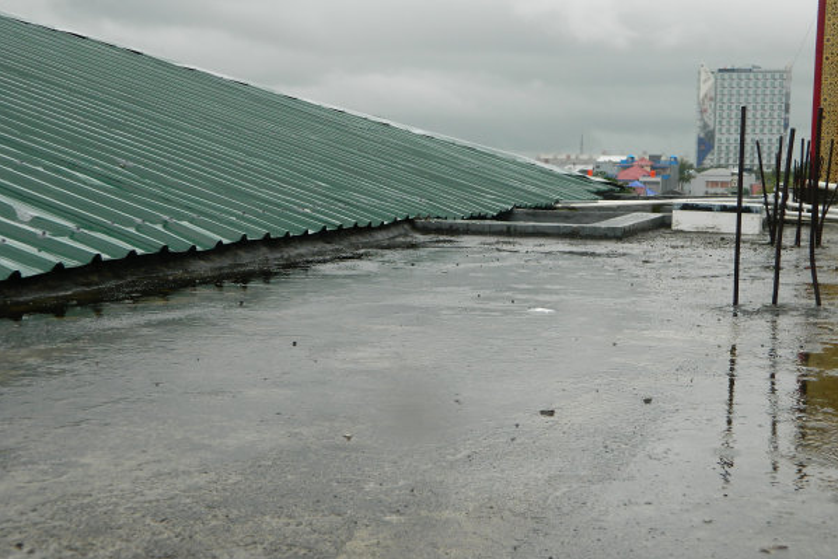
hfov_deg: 39.6
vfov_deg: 27.0
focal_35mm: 50
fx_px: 1164
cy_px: 310
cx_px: 427
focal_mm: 8.4
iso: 80
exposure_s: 1/200
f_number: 3.6
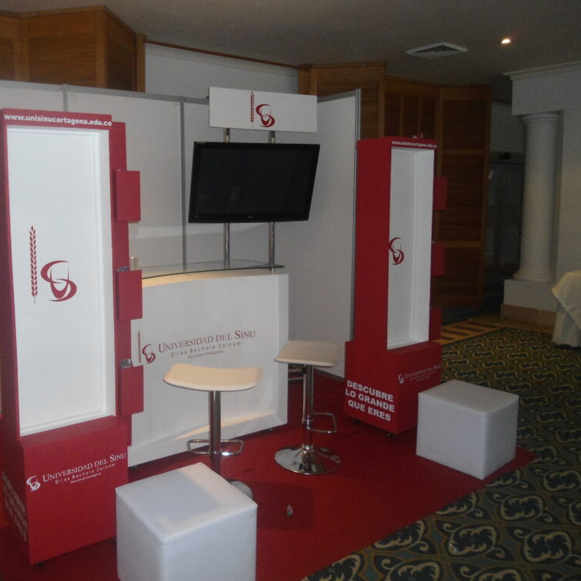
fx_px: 589
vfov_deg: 52.5
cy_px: 290
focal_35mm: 31
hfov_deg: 52.1
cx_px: 223
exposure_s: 1/30
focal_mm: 4.7
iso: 200
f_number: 2.8
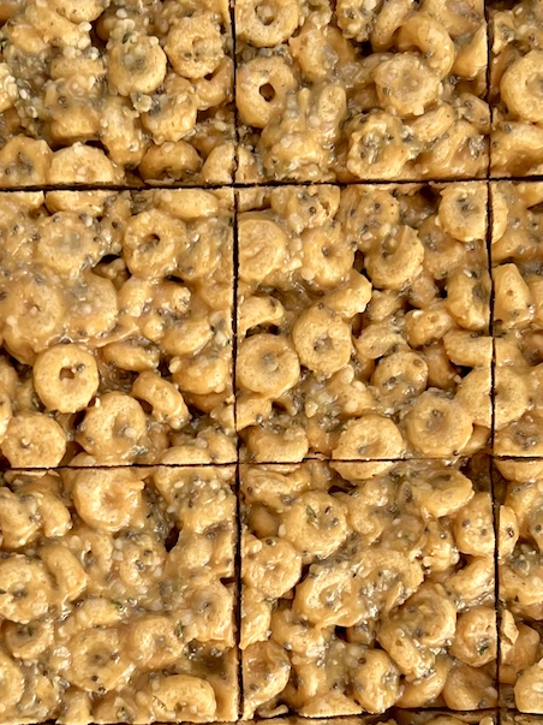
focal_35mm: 69
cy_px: 503
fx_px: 1444
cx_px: 207
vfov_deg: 27.9
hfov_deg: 21.3
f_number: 1.5
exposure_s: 1/112
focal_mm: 5.7
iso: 125
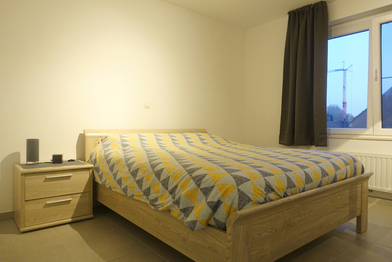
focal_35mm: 24
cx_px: 196
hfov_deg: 73.7
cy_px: 131
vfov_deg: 53.1
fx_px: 261
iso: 400
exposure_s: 1/30
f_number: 1.8
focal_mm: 8.8
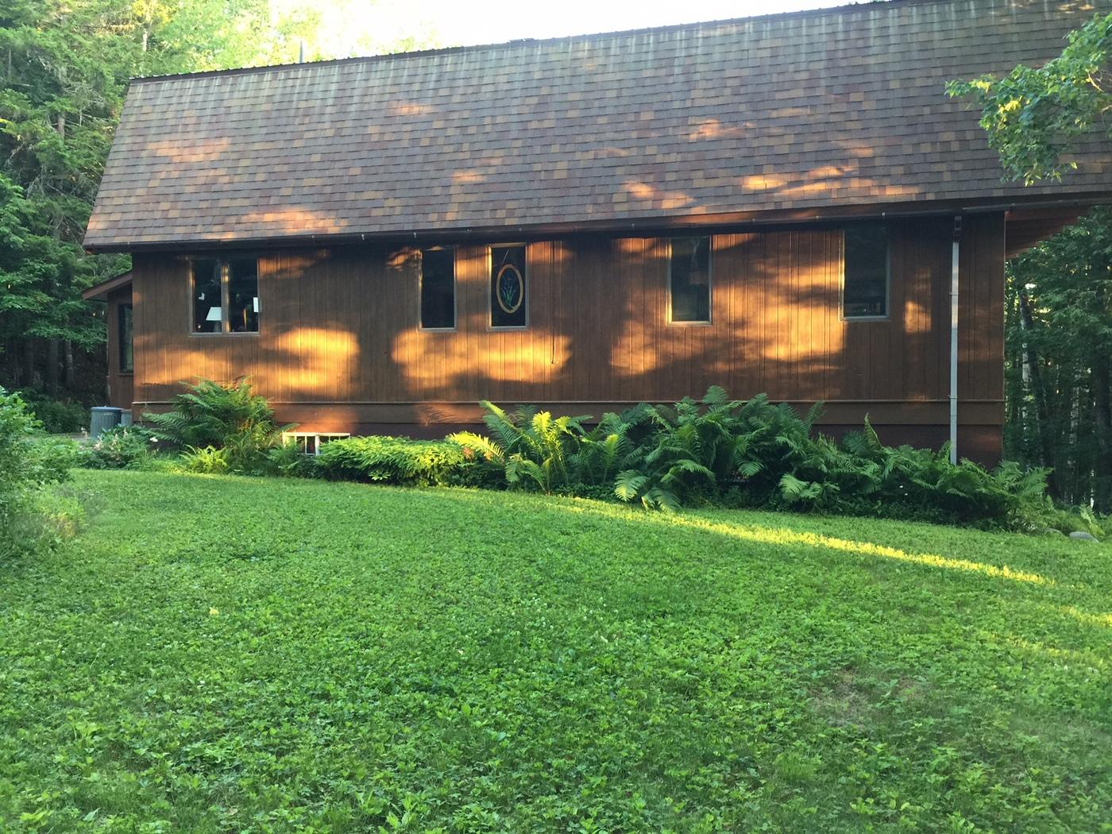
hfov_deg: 61.7
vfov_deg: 48.2
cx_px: 556
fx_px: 932
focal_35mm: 29
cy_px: 417
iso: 40
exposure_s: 1/15
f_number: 2.2
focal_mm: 4.15
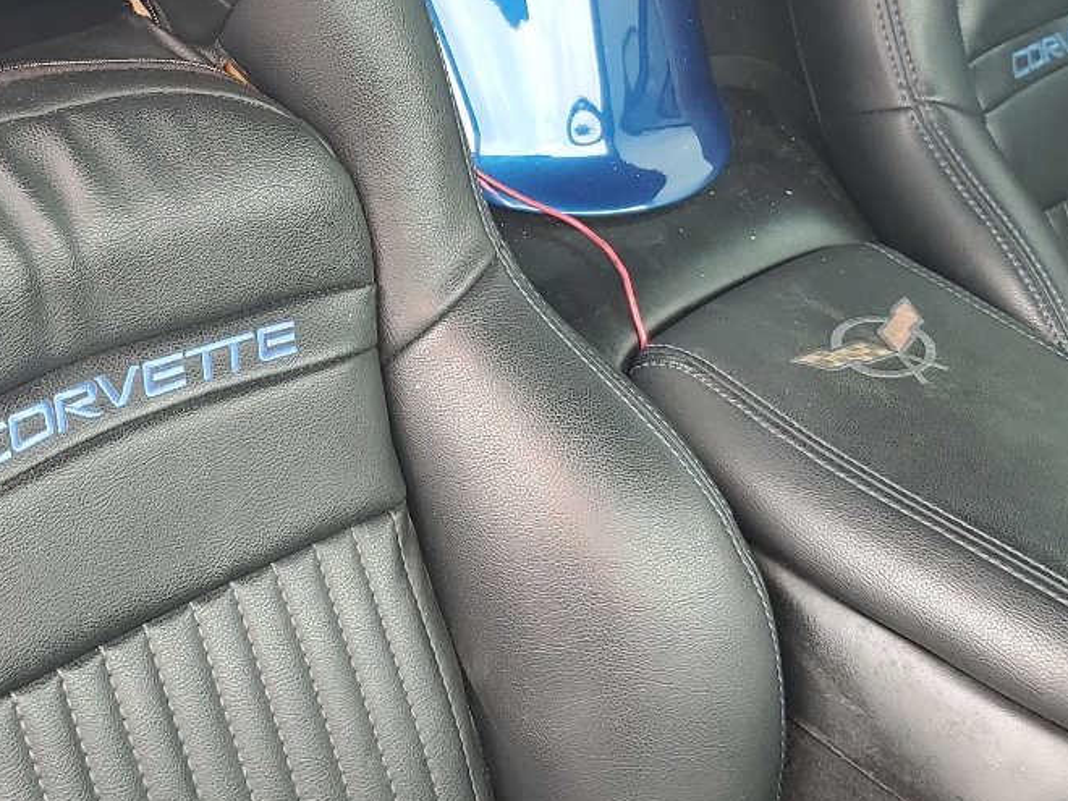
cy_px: 214
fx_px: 1944
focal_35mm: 63
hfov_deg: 30.6
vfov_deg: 23.1
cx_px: 380
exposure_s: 1/120
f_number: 1.5
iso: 50
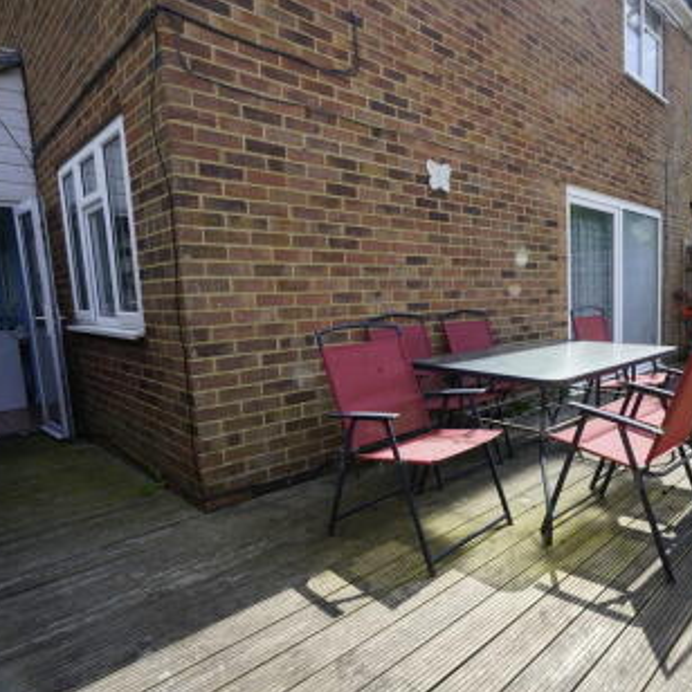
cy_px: 354
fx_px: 475
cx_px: 499
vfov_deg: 72.1
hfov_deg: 68.5
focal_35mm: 21
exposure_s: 1/60
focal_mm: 16
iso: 250
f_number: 16
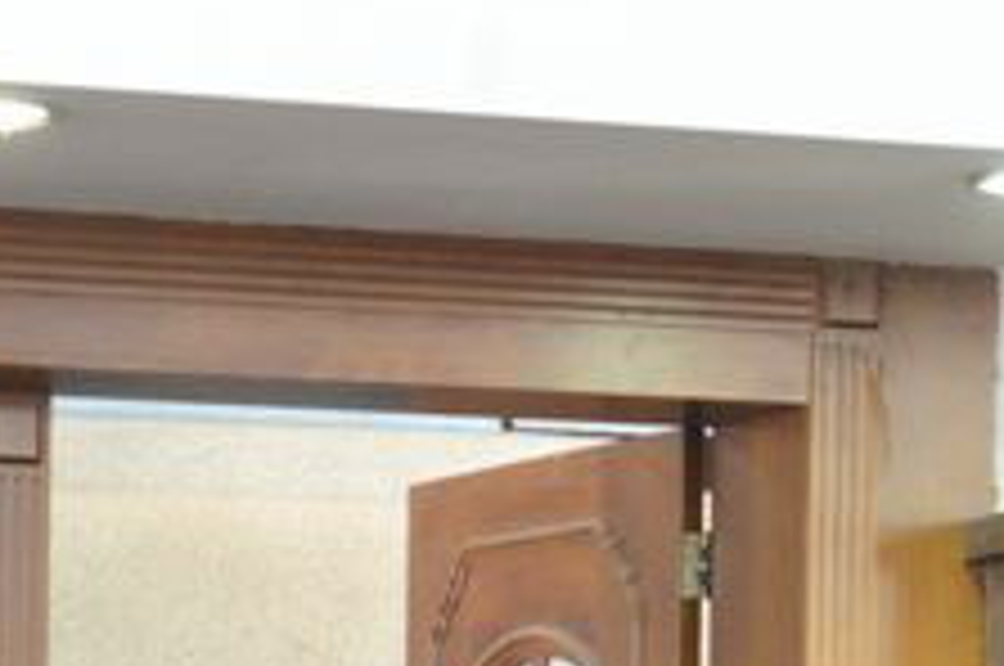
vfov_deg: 7.5
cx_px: 446
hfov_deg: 11.5
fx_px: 4985
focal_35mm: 179
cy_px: 1066
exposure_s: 1/30
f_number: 5.6
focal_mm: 26
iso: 1600
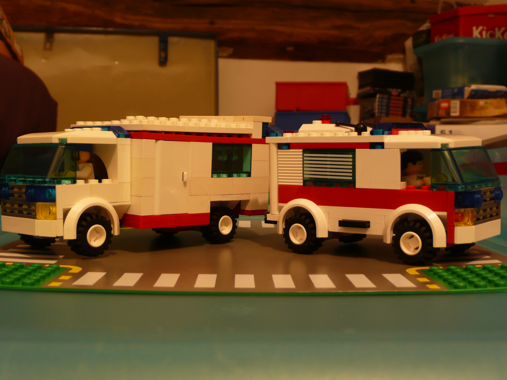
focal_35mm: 50
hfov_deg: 38.2
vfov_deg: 29.1
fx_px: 732
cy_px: 190
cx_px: 254
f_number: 4.2
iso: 100
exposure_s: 2
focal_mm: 8.2
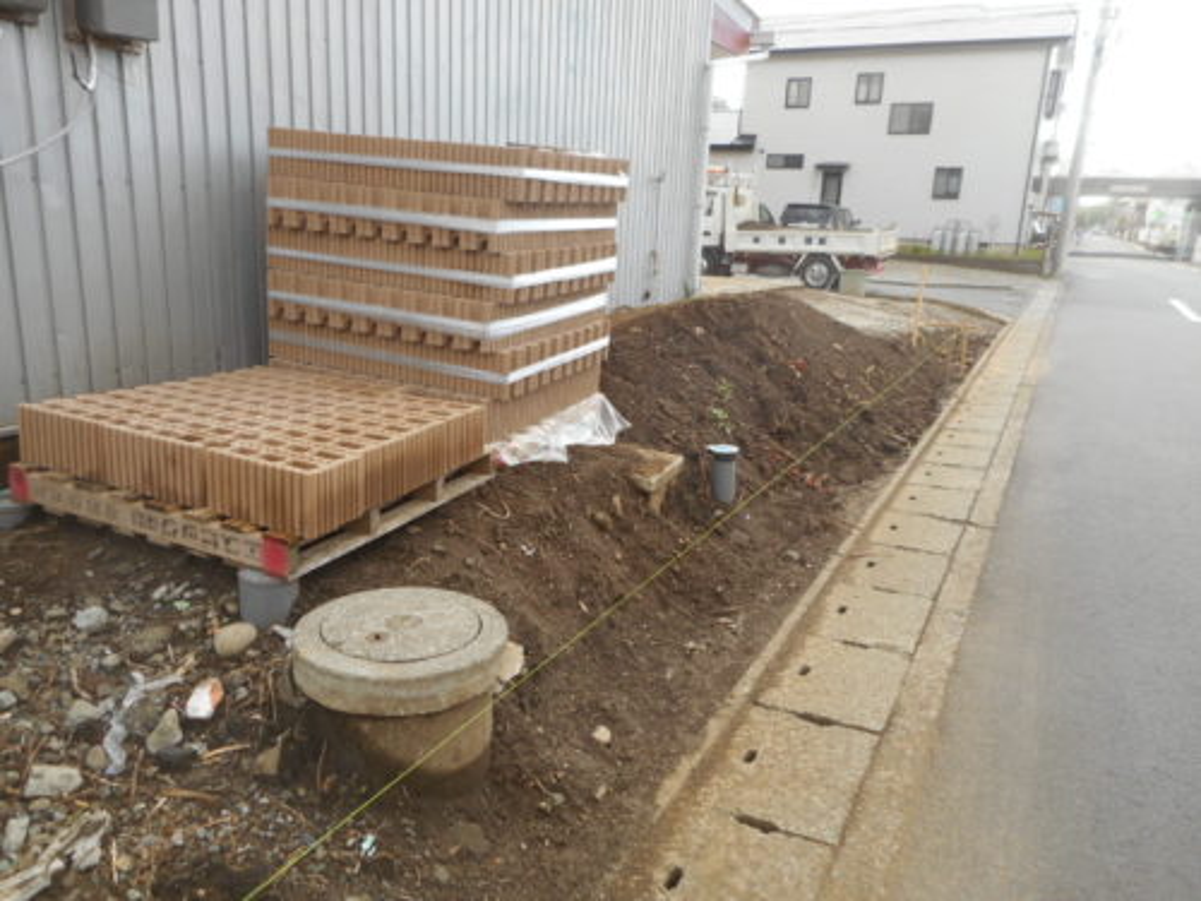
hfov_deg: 69.4
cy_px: 450
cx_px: 600
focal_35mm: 25
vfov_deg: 54.9
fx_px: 867
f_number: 3.7
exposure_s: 1/80
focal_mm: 4.5
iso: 80
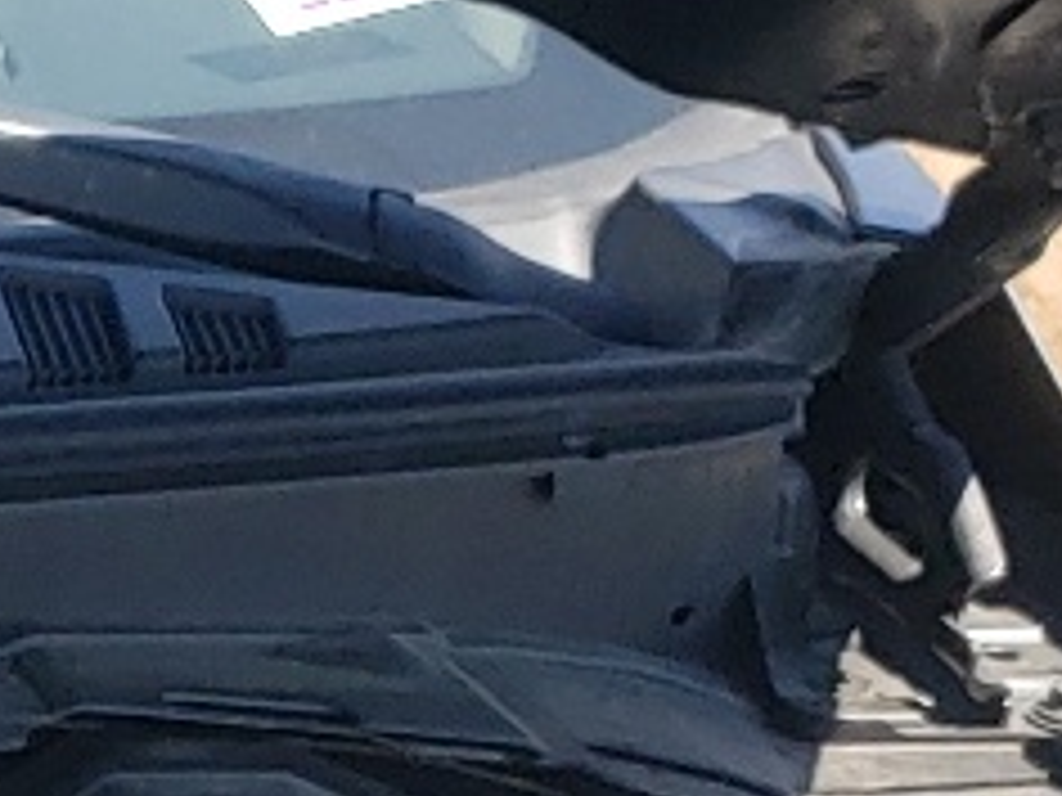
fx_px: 5400
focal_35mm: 176
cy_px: 1291
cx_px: -1584
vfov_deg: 8.2
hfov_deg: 9.8
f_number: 1.5
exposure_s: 1/1000
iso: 50
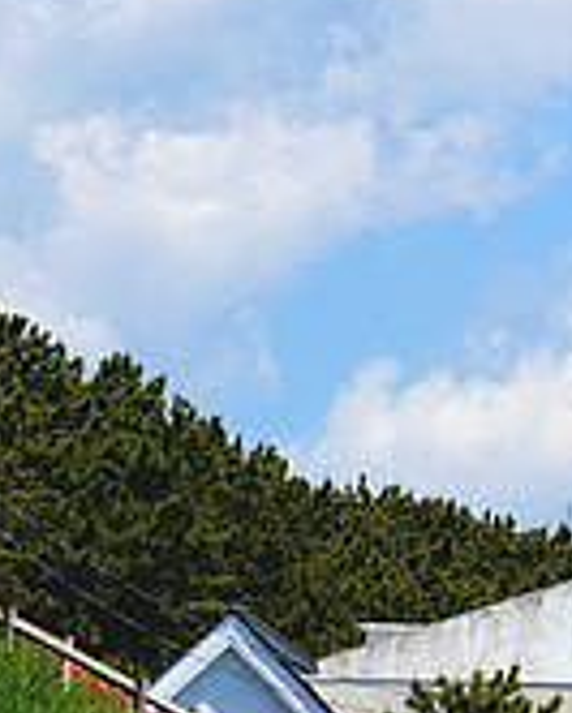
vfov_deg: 3.7
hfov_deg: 3.0
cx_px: 1428
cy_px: 666
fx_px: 10909
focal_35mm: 516
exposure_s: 1/250
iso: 100
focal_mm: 76
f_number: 13
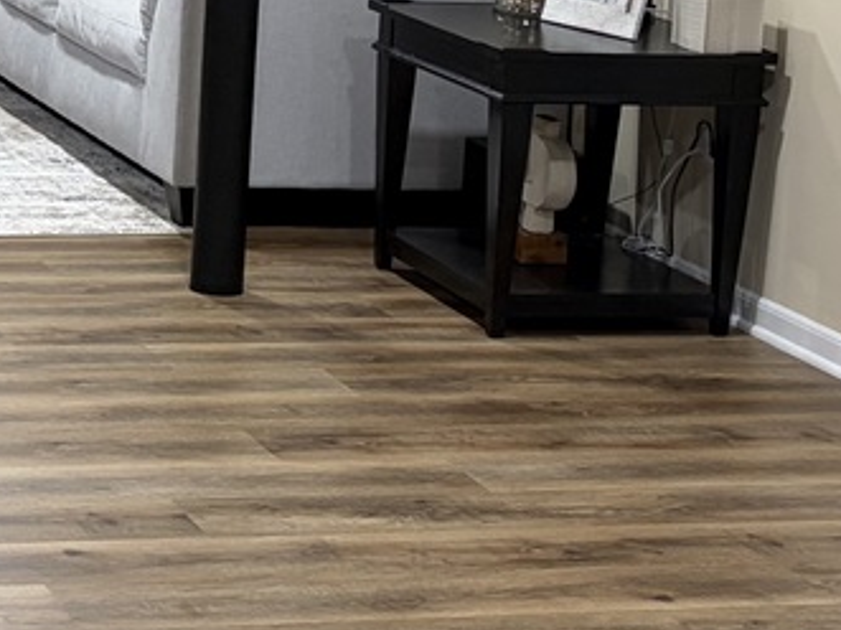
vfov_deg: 12.8
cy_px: -119
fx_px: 2744
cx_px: -297
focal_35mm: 113
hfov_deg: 16.3
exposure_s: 1/60
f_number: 1.6
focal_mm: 5.96
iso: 160
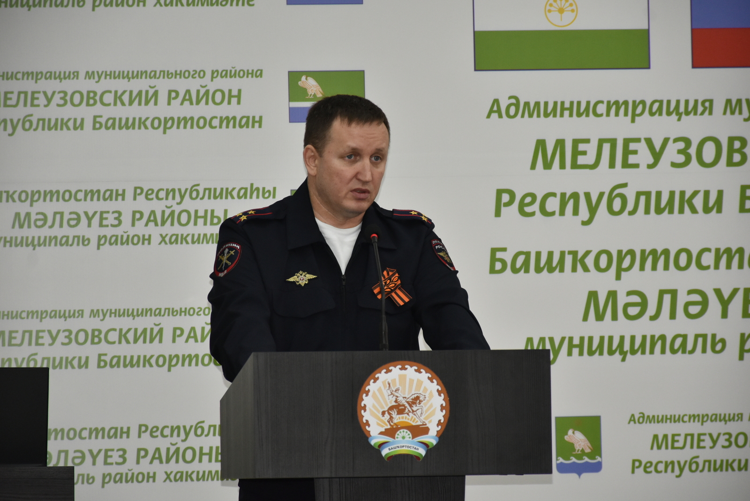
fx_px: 4064
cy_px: 250
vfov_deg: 7.0
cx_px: 375
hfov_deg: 10.5
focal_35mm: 195
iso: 1250
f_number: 5.6
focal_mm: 130
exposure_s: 1/200
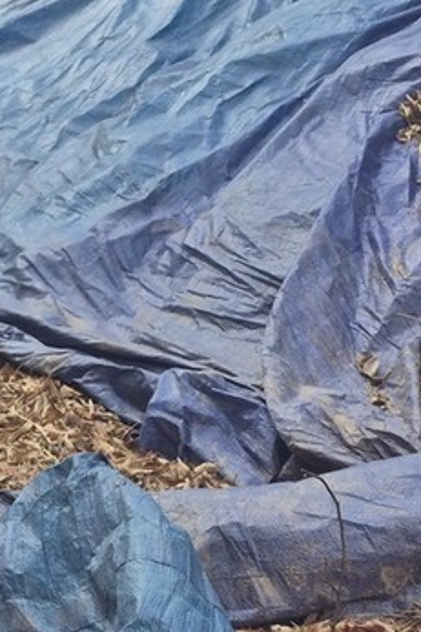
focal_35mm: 62
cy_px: 57
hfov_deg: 18.4
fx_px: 1089
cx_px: -273
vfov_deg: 30.9
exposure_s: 1/662
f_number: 1.8
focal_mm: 5.4
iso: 25
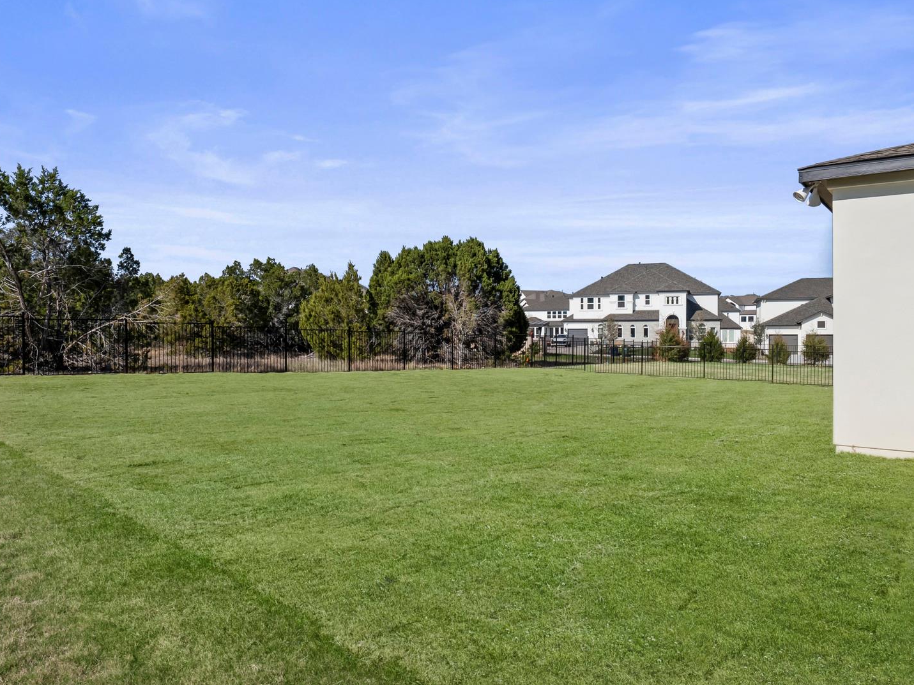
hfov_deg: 69.4
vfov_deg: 54.9
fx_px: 660
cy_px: 342
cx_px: 456
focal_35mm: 25
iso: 160
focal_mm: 23
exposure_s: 1/400
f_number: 11
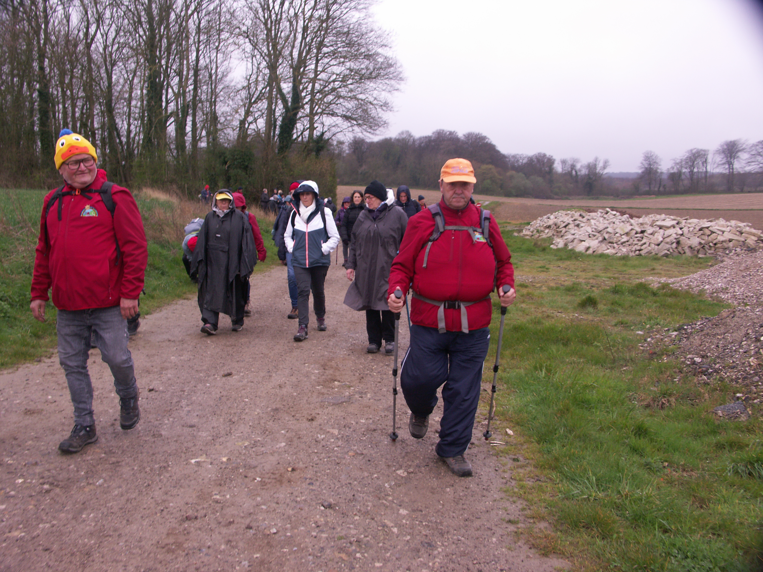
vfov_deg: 48.2
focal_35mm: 29
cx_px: 382
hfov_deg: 61.7
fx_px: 639
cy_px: 286
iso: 64
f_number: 3.5
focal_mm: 7.48
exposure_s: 1/125
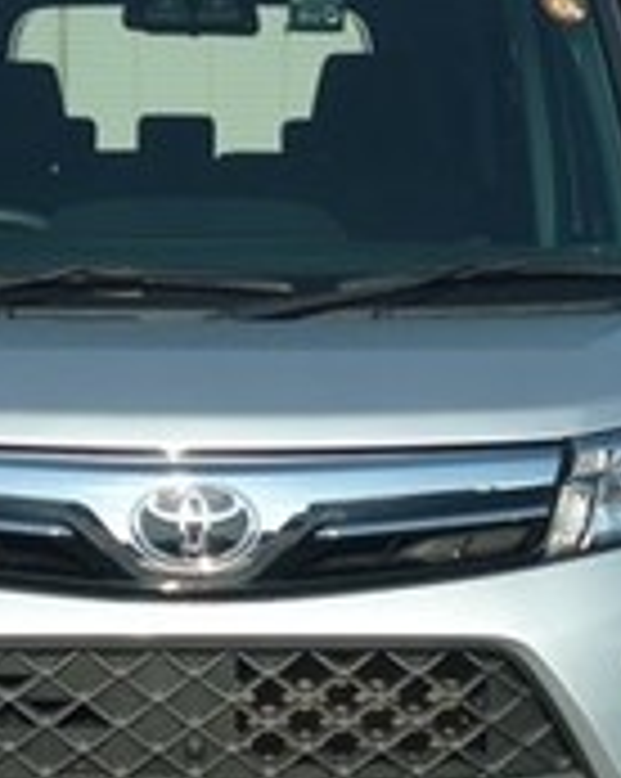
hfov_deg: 12.3
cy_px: 402
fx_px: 2877
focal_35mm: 125
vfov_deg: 15.4
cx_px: 194
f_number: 11
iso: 100
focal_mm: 7.2
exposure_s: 1/160
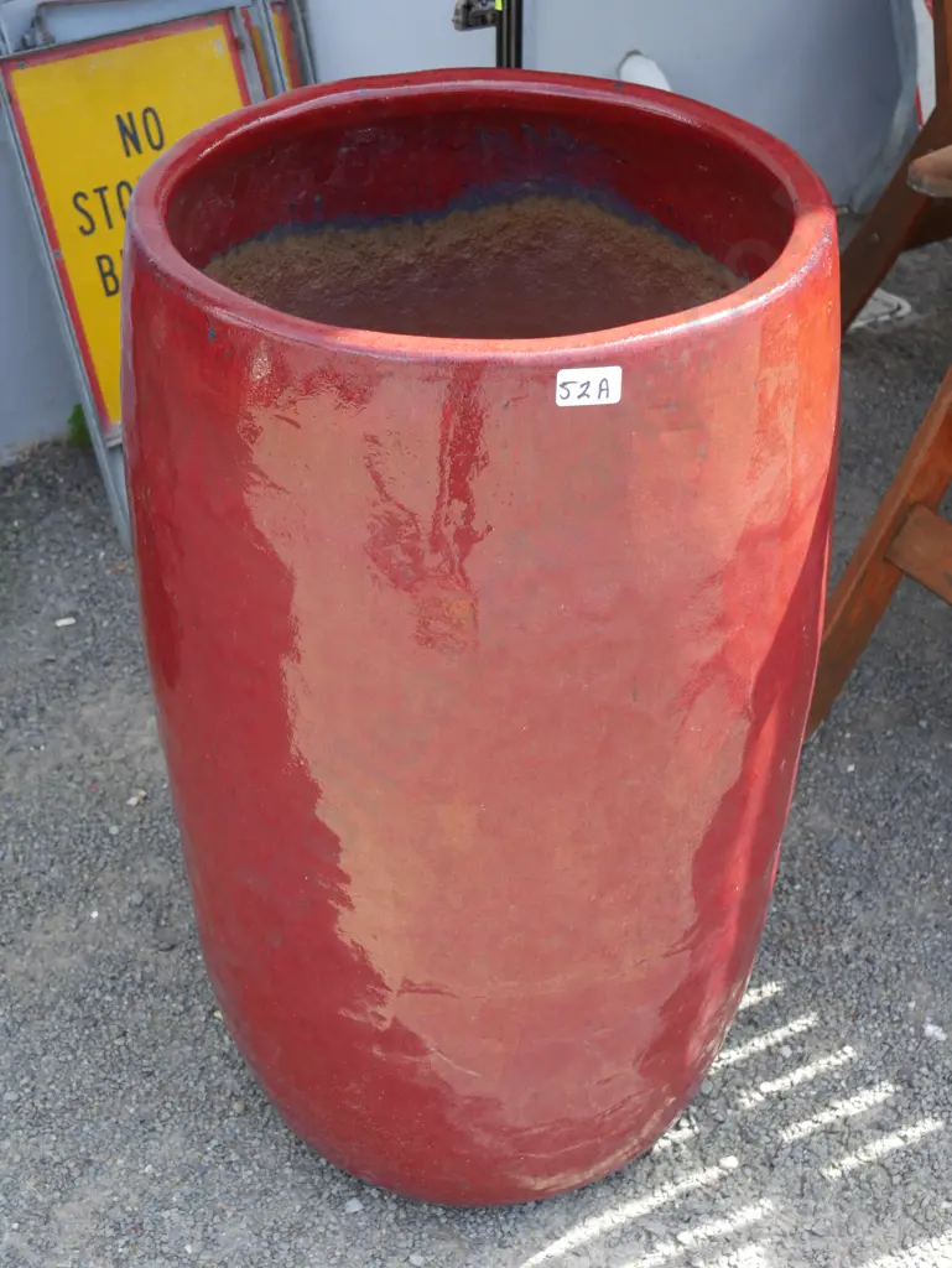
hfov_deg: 28.1
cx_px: 476
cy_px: 634
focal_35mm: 52
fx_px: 1905
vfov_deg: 36.8
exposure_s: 1/125
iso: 200
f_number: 5.3
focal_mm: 26
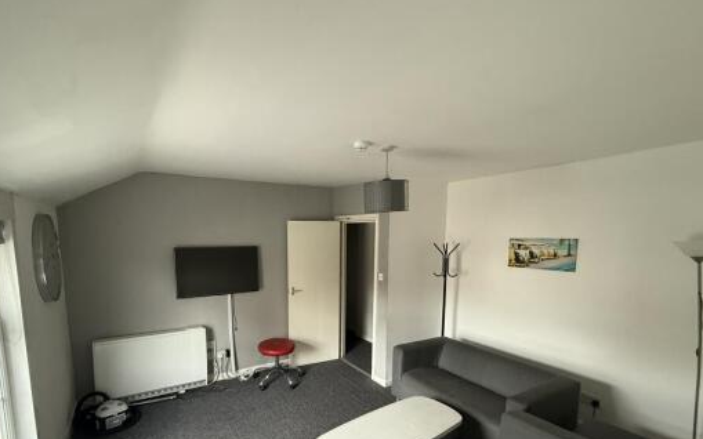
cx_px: 321
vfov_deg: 67.0
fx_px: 326
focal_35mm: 17
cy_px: 273
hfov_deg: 94.1
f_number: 2.2
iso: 400
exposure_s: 1/60
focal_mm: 2.22
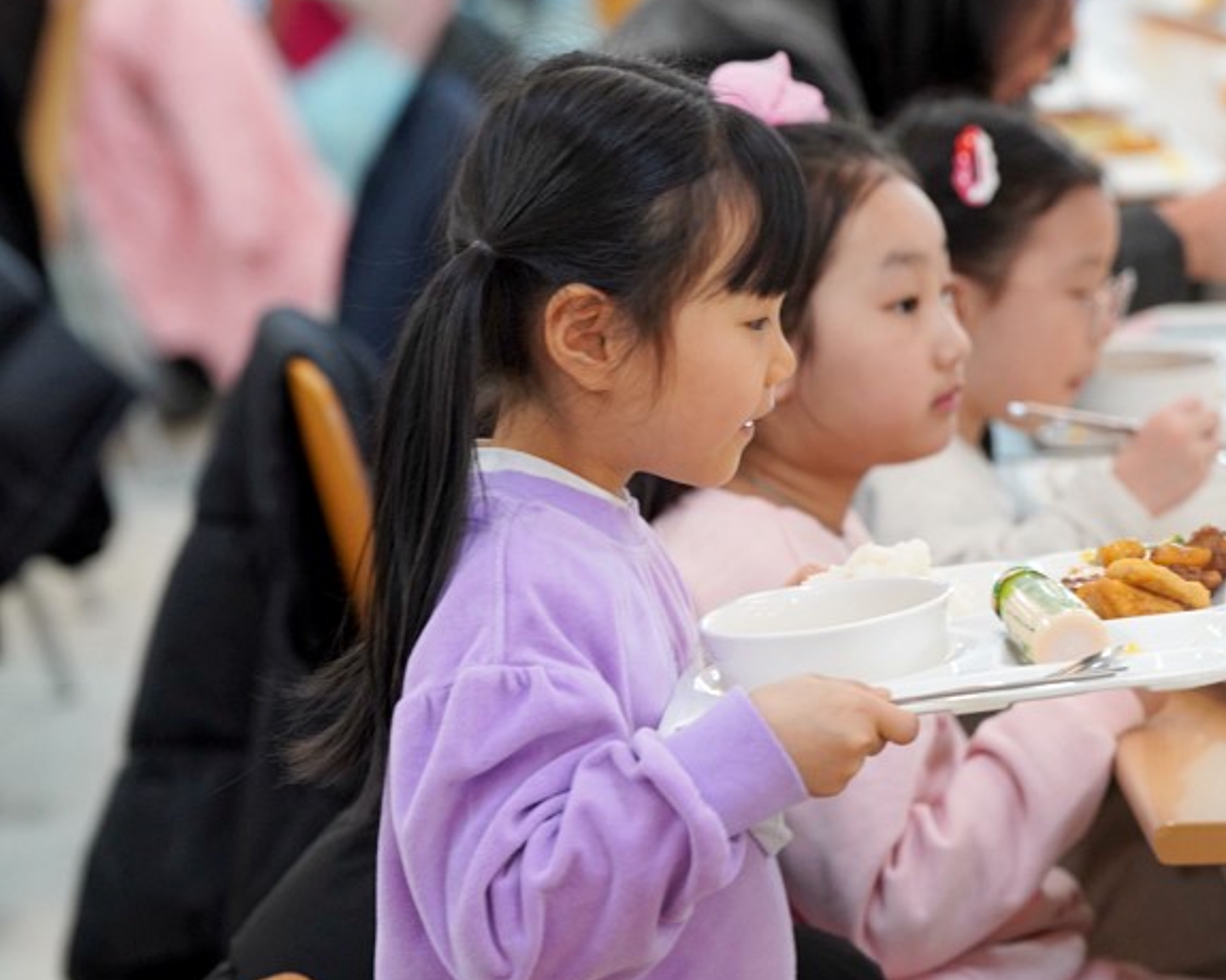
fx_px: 6604
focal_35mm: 182
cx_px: 755
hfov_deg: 10.6
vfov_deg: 8.5
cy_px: 505
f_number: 4
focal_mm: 124
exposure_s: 1/160
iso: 2000
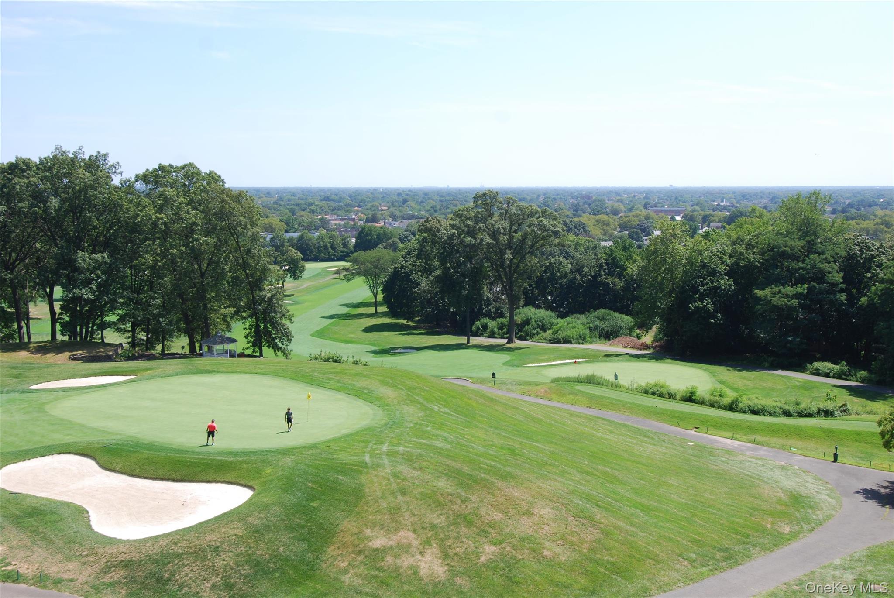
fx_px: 895
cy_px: 299
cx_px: 447
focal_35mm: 36
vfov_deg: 37.0
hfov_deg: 53.1
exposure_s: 1/200
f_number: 7.1
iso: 100
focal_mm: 24
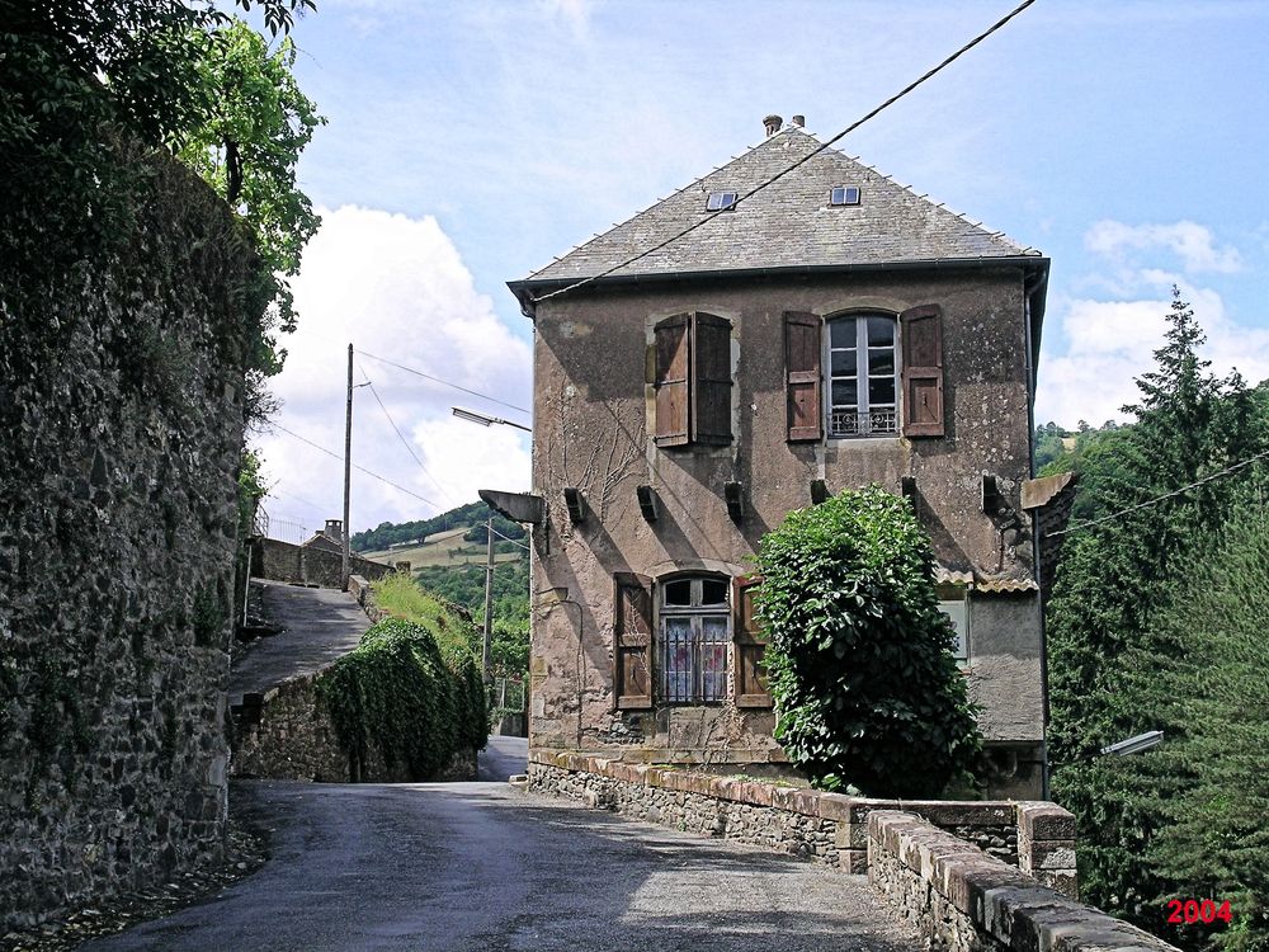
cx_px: 634
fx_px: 1943
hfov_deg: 36.2
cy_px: 476
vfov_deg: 27.5
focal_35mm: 53
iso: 50
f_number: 7
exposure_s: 1/163
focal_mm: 11.1
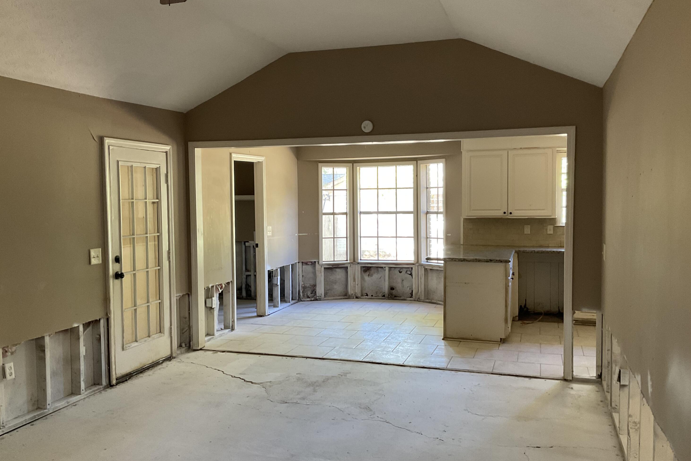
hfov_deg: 60.3
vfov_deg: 42.3
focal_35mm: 31
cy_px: 234
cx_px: 351
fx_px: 595
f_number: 1.8
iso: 100
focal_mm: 3
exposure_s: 1/50
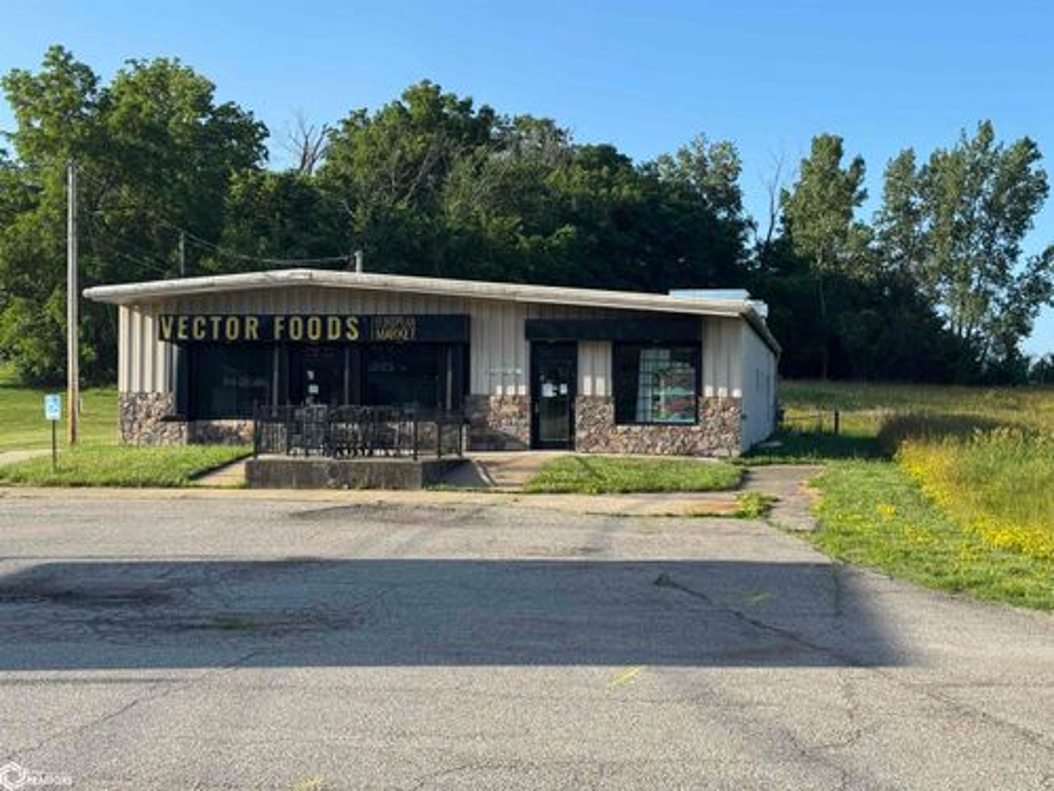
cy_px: 396
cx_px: 527
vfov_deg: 30.3
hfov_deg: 39.7
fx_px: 1462
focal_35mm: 48
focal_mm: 6.76
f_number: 1.78
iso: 64
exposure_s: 1/2045
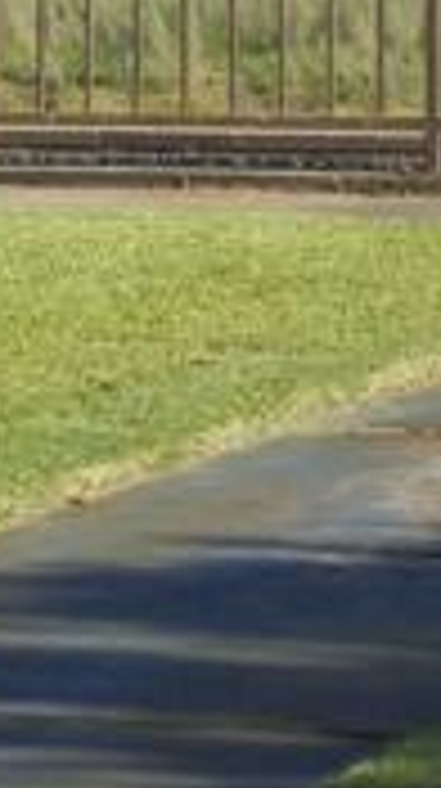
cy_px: 99
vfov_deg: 6.5
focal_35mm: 331
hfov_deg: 3.6
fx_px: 6904
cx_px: -207
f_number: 6.7
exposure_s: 1/250
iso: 100
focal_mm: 14.9
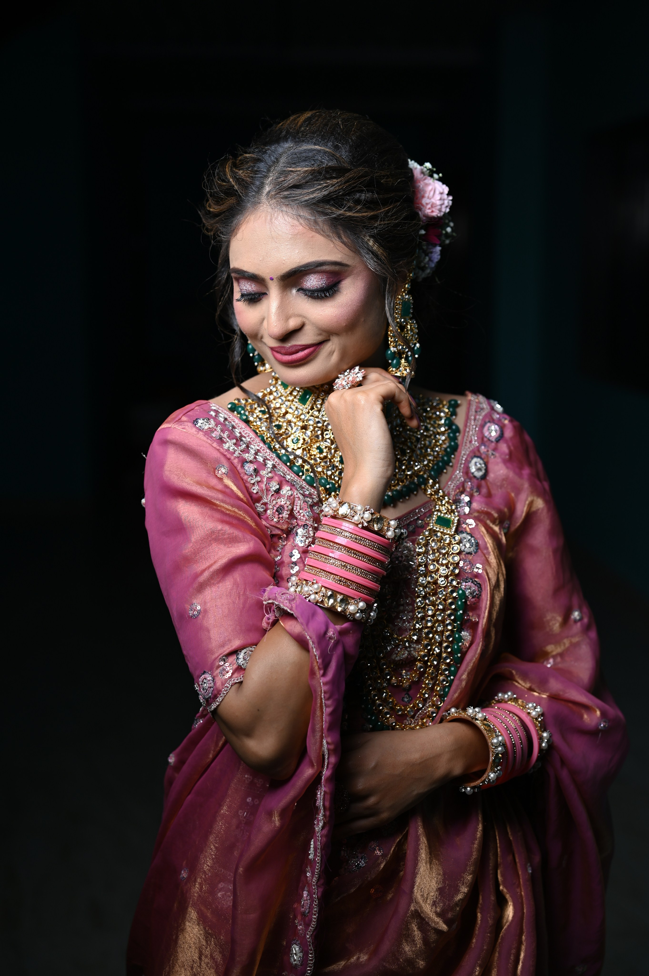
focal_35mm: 49
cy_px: 488
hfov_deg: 27.5
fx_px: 1327
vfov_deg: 40.4
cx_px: 324
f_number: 2.8
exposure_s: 1/200
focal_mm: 49
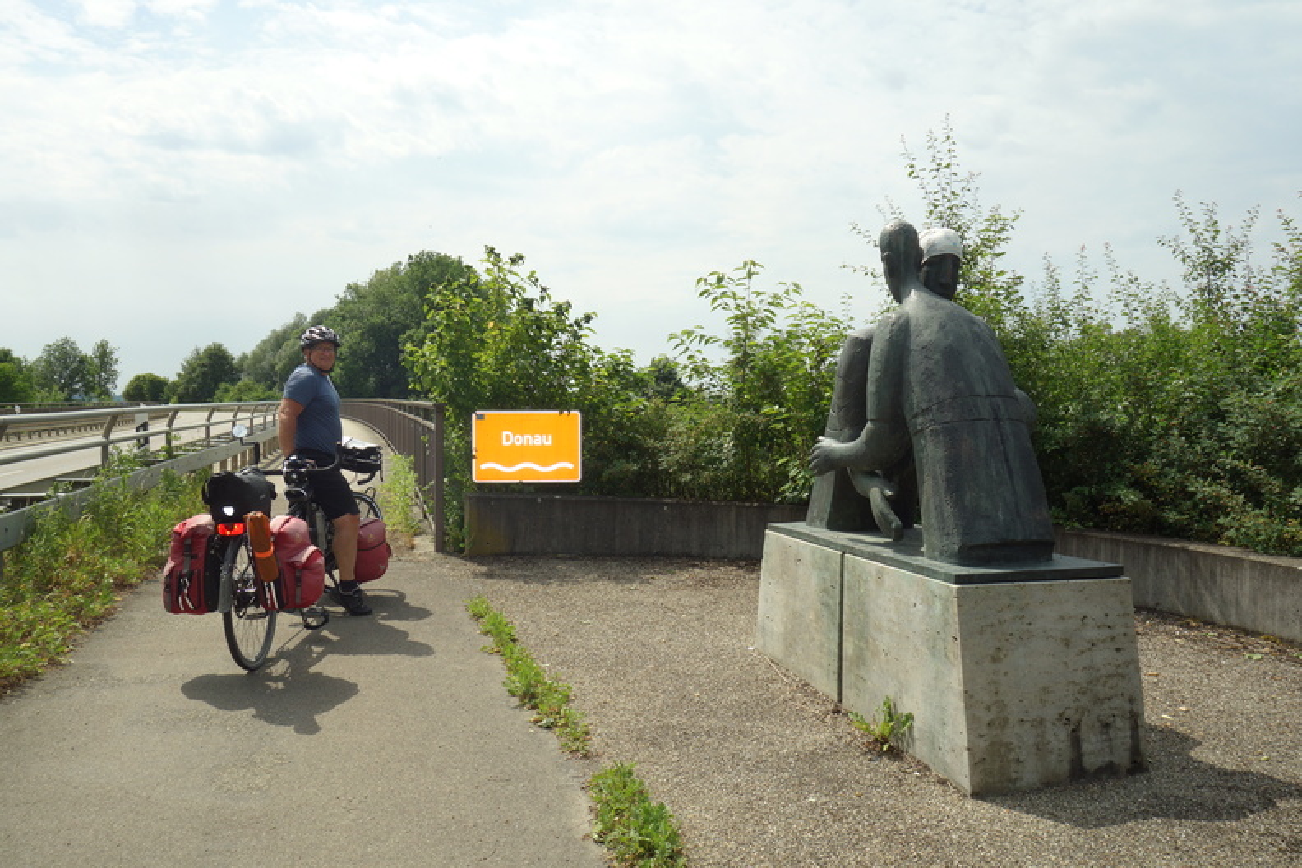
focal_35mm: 28
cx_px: 651
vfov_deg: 46.4
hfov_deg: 65.5
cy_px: 434
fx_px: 1013
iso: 125
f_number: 5
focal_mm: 10.4
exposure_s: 1/800
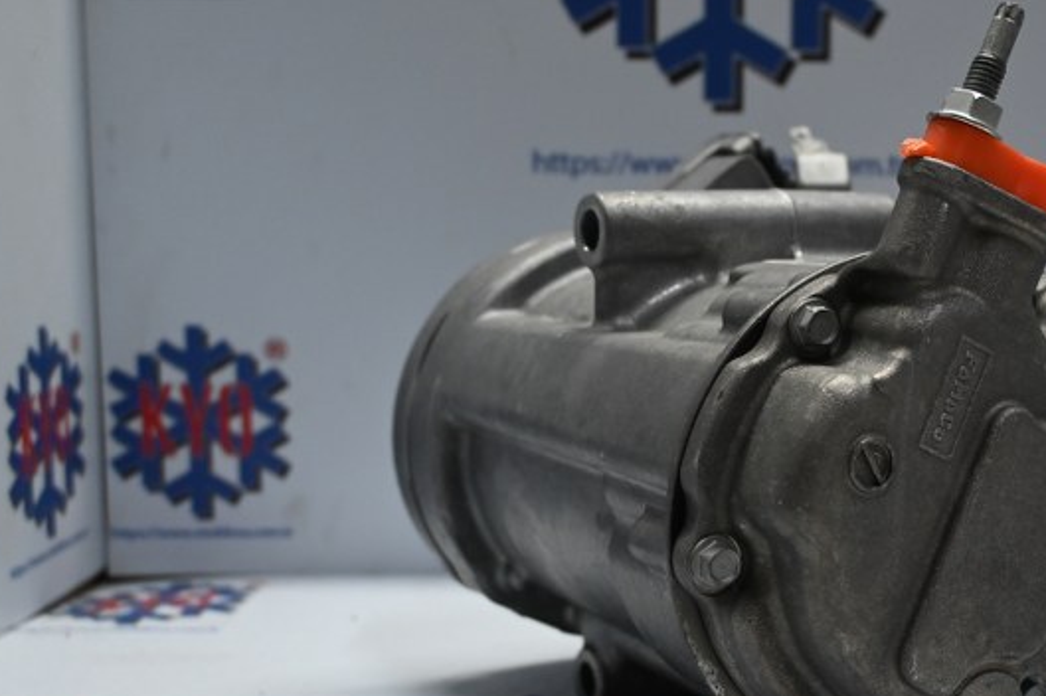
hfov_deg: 34.7
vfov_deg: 23.8
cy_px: 398
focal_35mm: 57
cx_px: 730
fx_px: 1648
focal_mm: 25
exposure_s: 1/125
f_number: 4.2
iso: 900
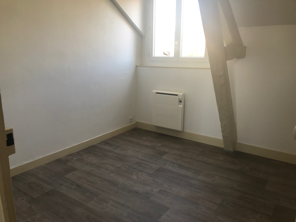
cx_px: 148
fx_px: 239
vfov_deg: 49.7
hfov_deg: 63.4
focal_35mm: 28
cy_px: 111
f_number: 1.8
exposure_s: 1/50
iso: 25
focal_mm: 3.99
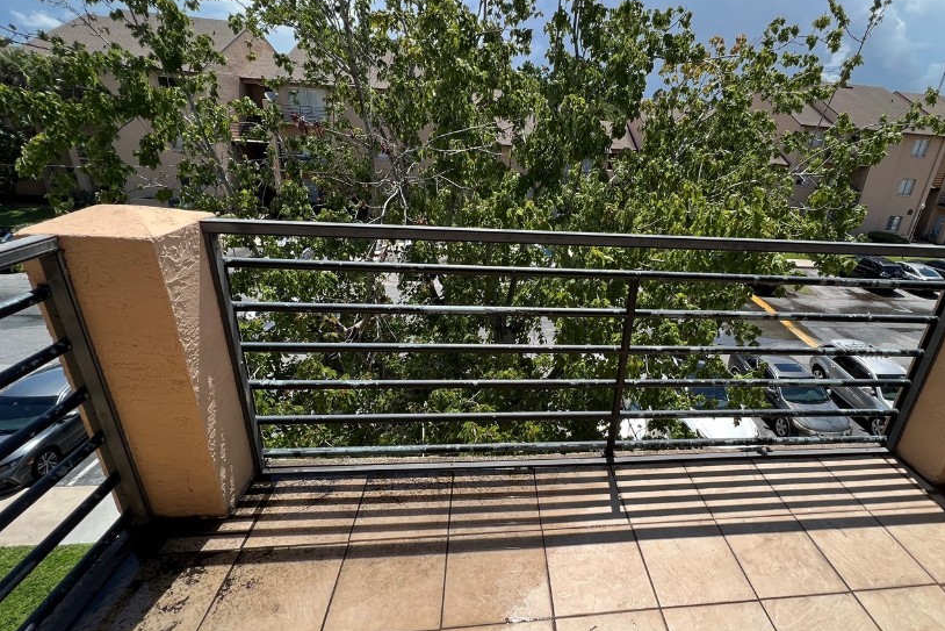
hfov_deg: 92.3
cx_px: 557
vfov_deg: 70.5
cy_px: 317
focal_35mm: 17
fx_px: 446
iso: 32
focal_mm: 1.57
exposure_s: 1/834
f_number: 1.8
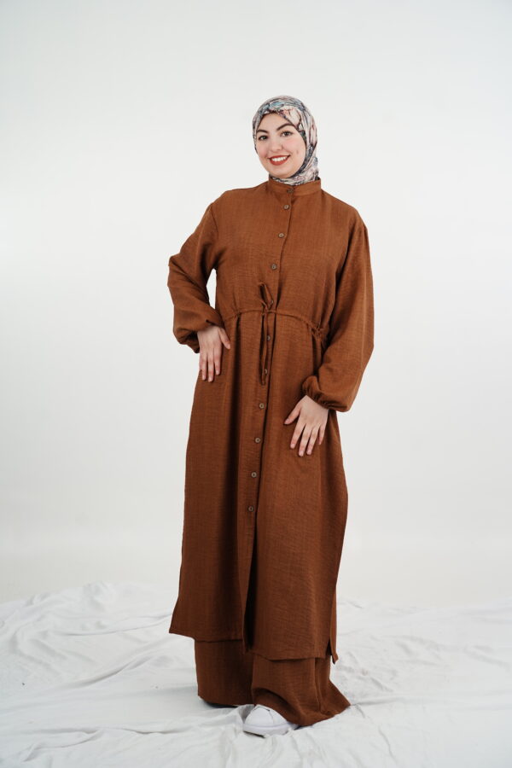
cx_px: 256
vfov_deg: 32.9
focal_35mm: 61
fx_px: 1301
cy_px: 384
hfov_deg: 22.3
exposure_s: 1/100
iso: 250
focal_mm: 61
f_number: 5
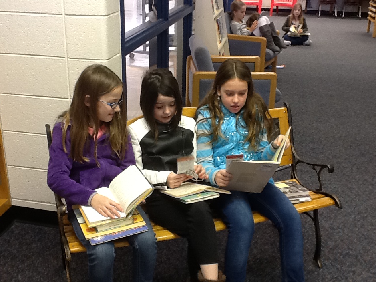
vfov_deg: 32.2
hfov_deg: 42.1
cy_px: 143
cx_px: 189
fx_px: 489
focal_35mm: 45
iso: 100
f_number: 2.4
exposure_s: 1/30
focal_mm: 2.03
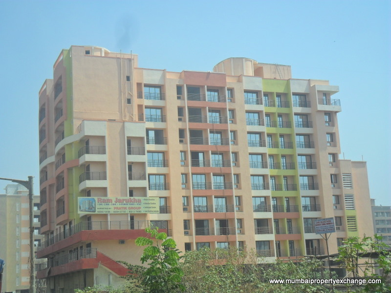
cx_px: 196
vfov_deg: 23.3
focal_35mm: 63
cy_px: 146
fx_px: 712
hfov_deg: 30.7
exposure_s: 1/500
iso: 100
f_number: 5.6
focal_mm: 11.2
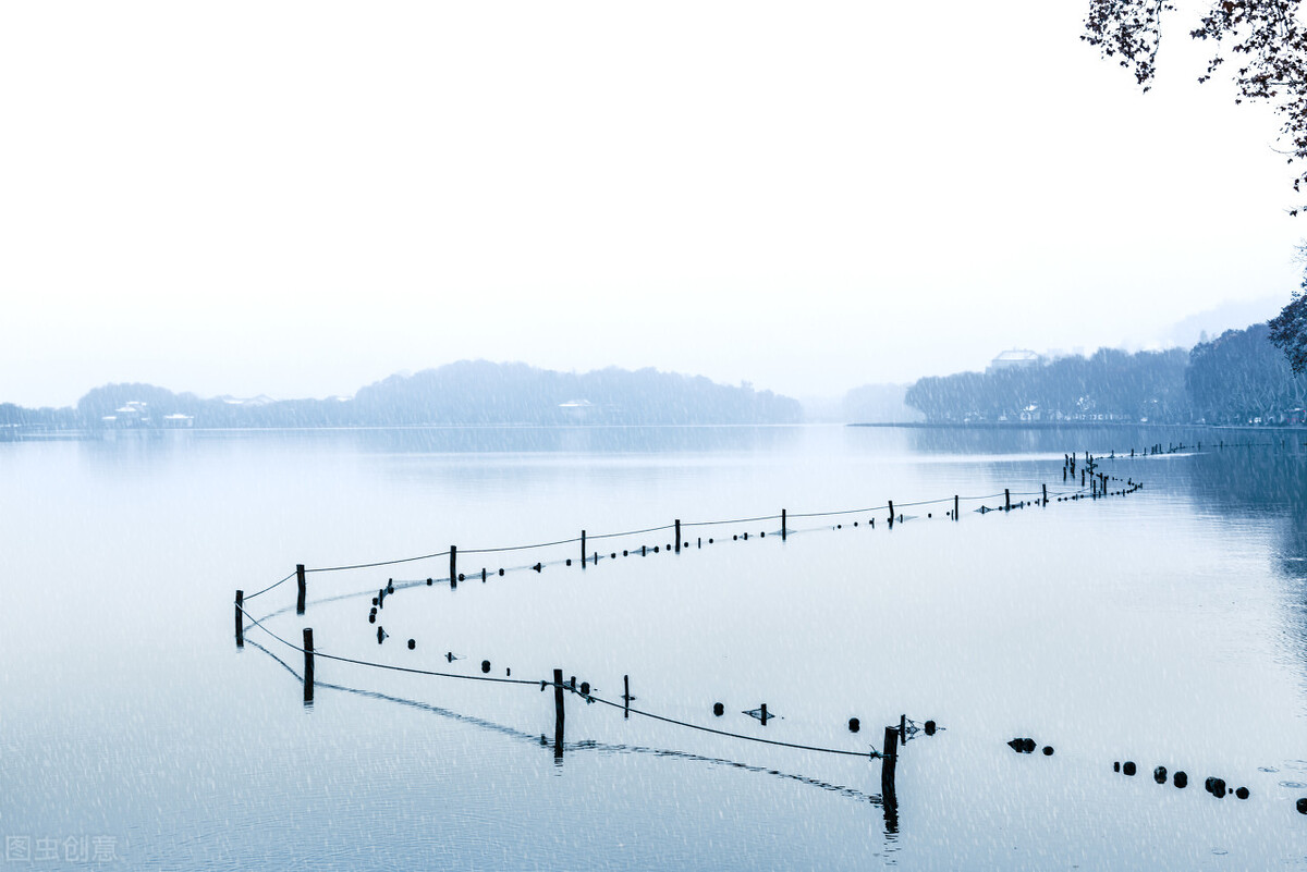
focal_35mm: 46
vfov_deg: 29.3
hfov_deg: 42.7
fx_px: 1671
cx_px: 654
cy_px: 436
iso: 160
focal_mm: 46
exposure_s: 1/80
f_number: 8
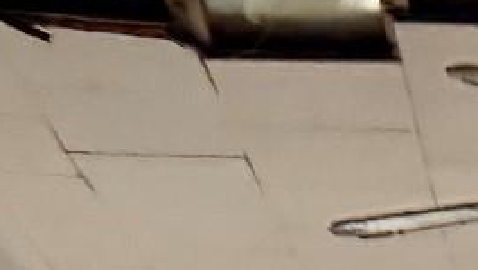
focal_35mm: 201
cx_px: 773
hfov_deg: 10.3
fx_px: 2549
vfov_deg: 5.3
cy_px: 1098
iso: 500
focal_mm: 6.76
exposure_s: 1/60
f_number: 1.78
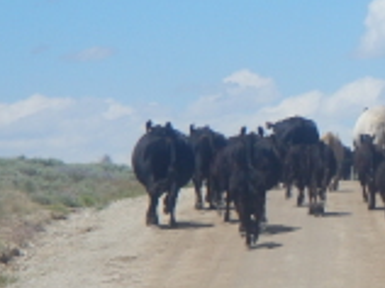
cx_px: 461
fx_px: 4442
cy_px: 210
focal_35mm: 400
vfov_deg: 3.7
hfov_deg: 4.9
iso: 125
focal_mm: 25
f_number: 4.8
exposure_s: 1/1000
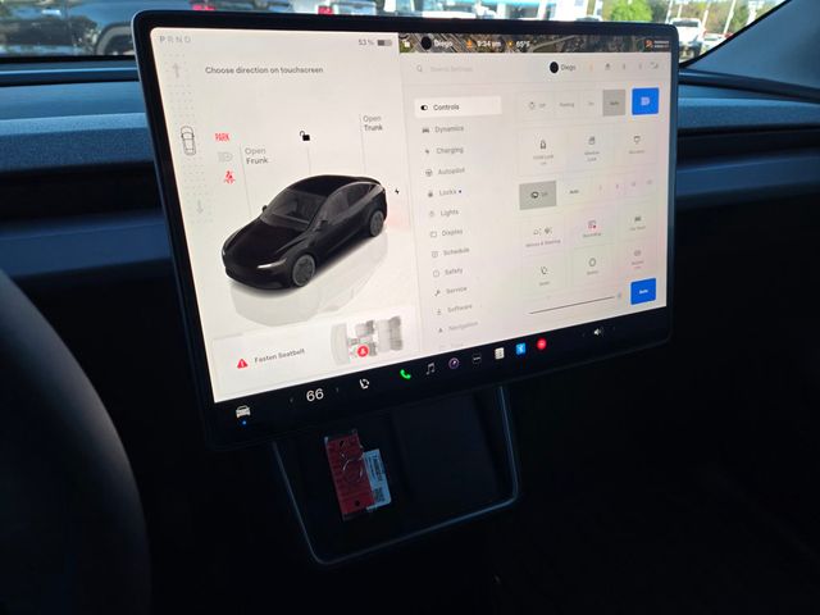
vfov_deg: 58.9
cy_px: 308
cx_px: 410
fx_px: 545
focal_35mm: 23
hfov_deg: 73.9
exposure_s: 1/180
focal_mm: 5.4
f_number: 1.8
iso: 50
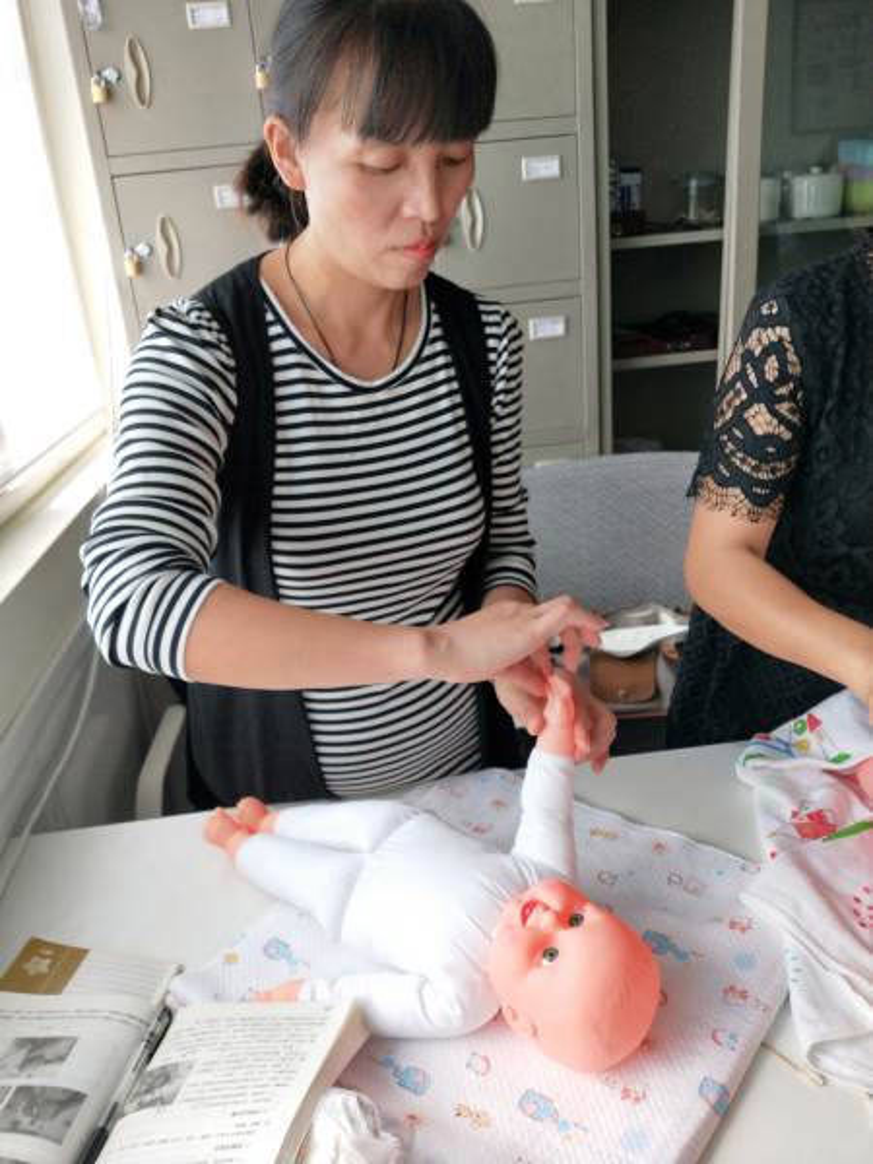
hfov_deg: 58.9
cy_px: 582
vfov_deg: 73.9
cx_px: 436
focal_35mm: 23
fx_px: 773
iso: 91
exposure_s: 1/300
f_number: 1.7
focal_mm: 3.99
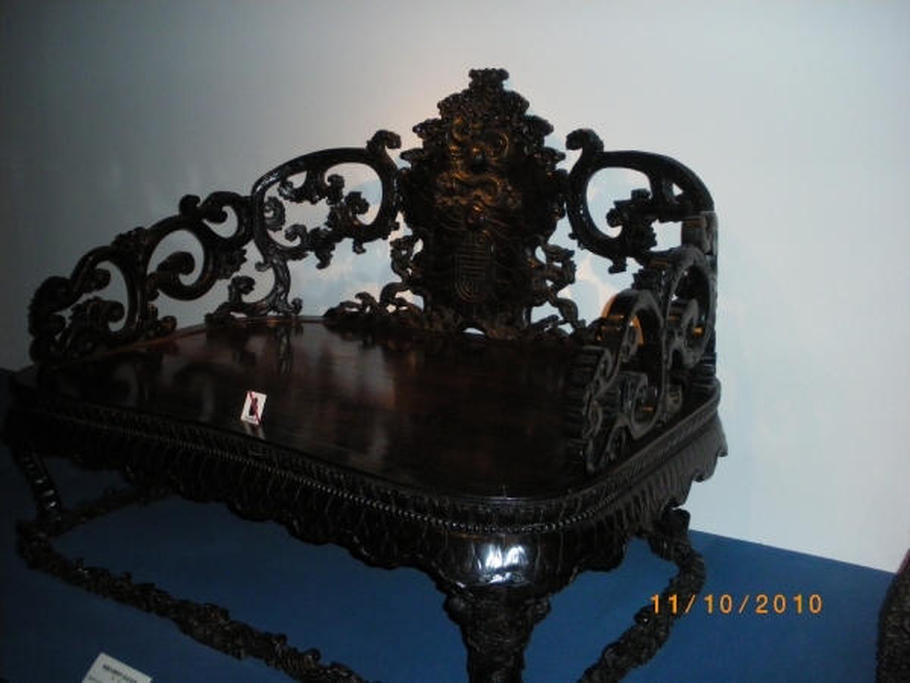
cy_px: 342
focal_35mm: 36
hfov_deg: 51.4
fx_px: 946
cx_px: 455
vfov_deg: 39.7
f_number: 3.5
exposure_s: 1/50
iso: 400
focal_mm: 6.3
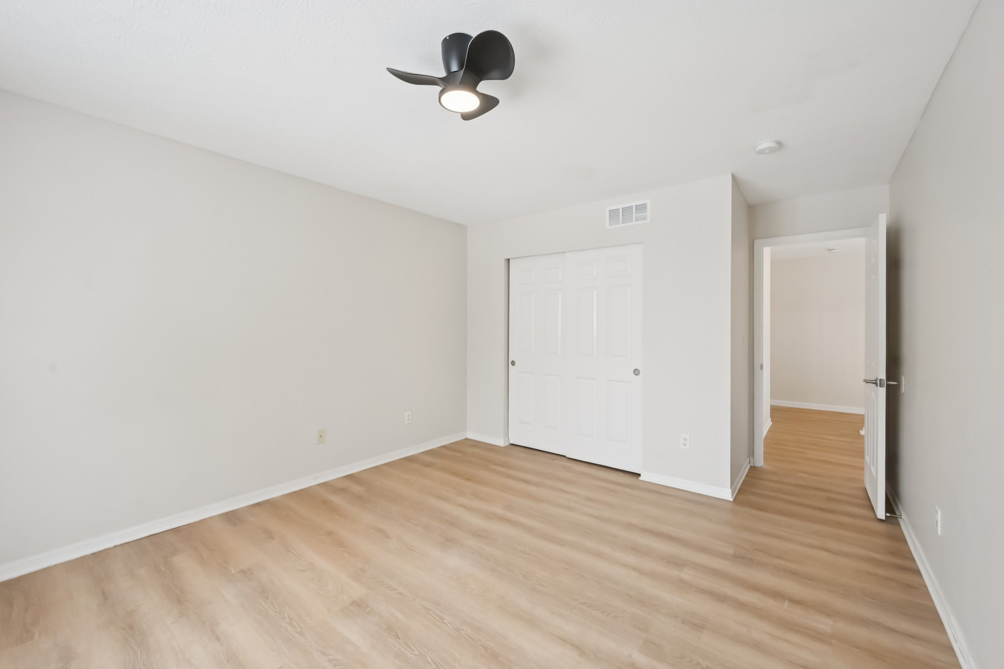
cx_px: 502
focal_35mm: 14
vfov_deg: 81.2
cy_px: 334
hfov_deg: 104.3
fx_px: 390
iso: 500
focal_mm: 14
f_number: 8
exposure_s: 1/125
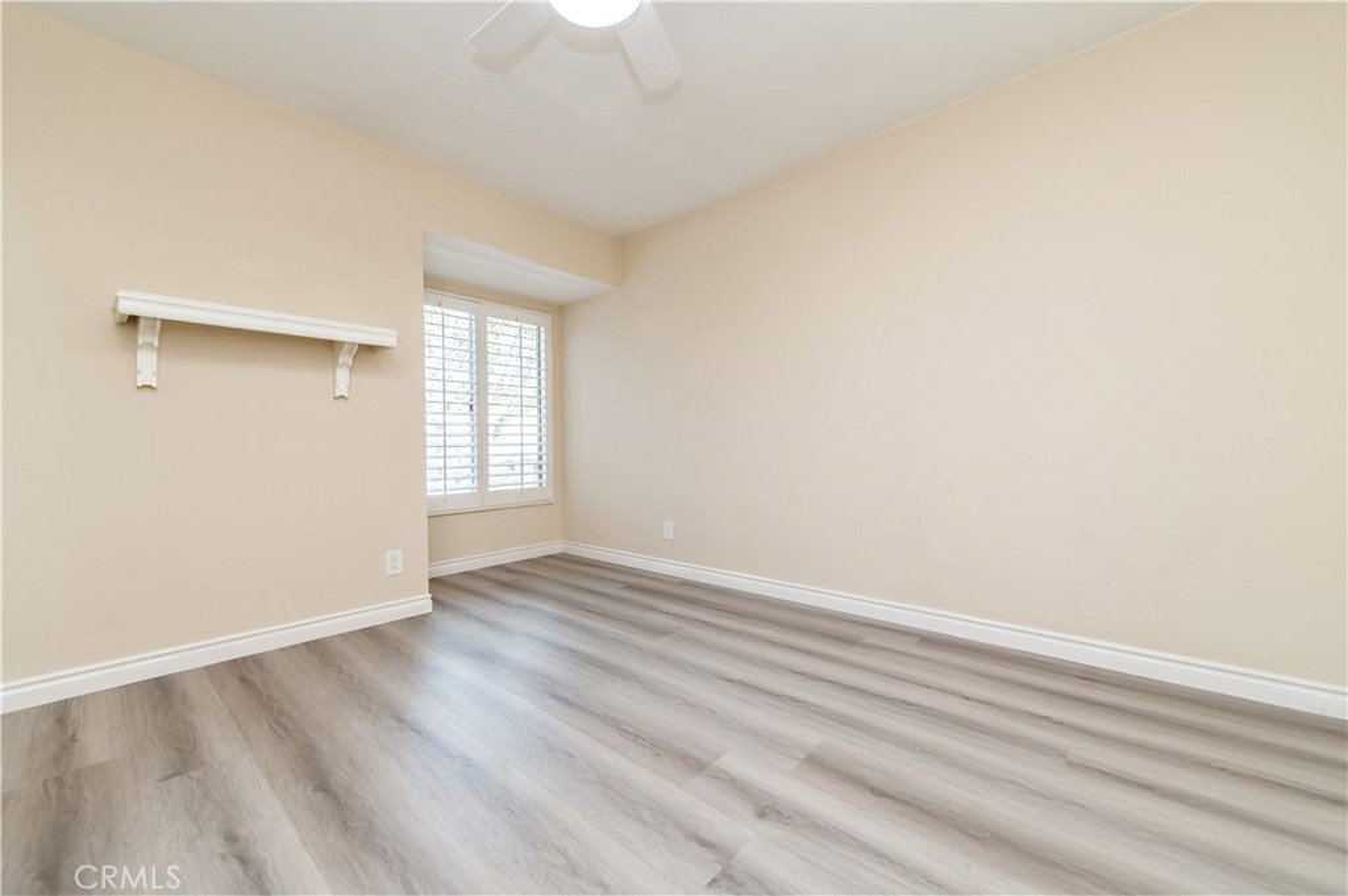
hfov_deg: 104.3
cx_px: 674
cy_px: 448
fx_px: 524
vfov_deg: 81.1
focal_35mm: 14
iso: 200
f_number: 4.5
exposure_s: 1/60
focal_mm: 14
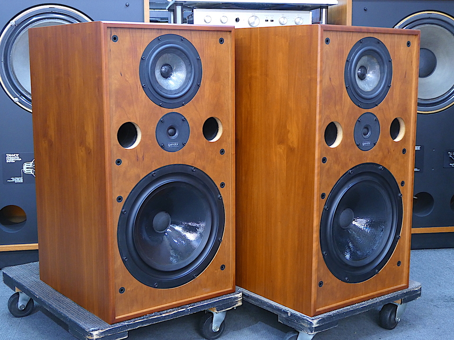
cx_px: 227
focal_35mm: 50
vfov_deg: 29.1
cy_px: 170
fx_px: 656
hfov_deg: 38.2
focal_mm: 9
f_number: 4.1
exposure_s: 1/4
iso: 200
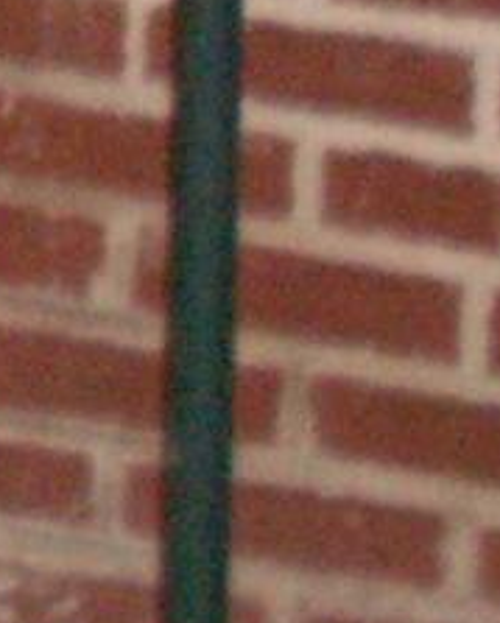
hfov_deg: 4.2
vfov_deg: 5.5
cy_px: -953
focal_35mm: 340
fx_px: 6276
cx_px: -1466
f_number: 2.8
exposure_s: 1/45
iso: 200
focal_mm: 6.3
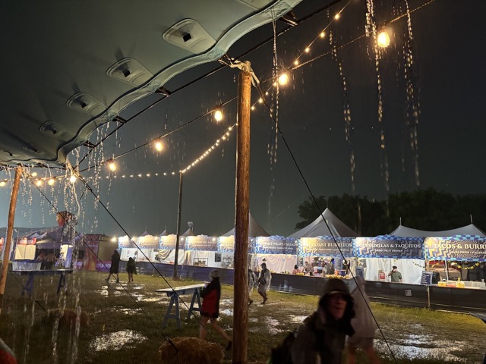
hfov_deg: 67.3
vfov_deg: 53.1
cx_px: 243
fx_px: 365
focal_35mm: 26
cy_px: 182
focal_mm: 5.96
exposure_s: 1/30
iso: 640
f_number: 1.6
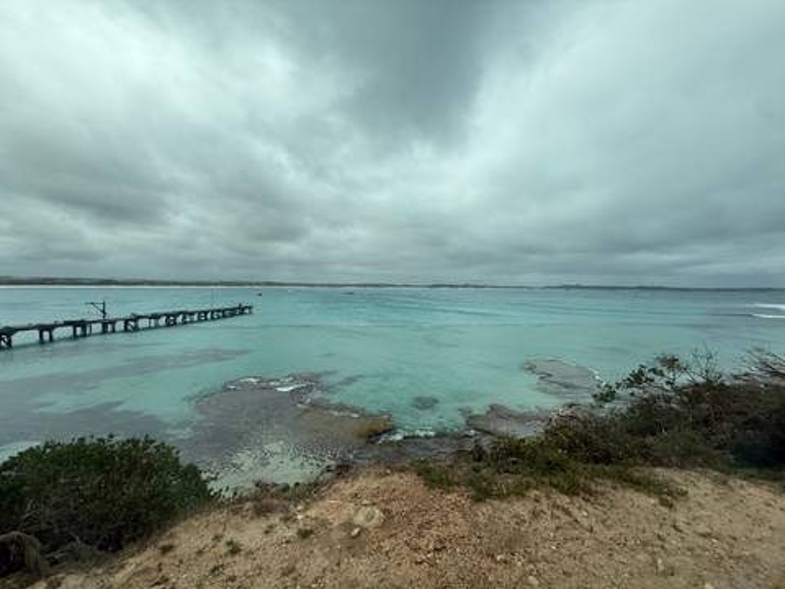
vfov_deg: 85.7
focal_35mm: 14
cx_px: 392
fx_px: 317
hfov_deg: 102.1
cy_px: 294
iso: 50
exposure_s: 1/4762
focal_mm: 2.22
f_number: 2.2
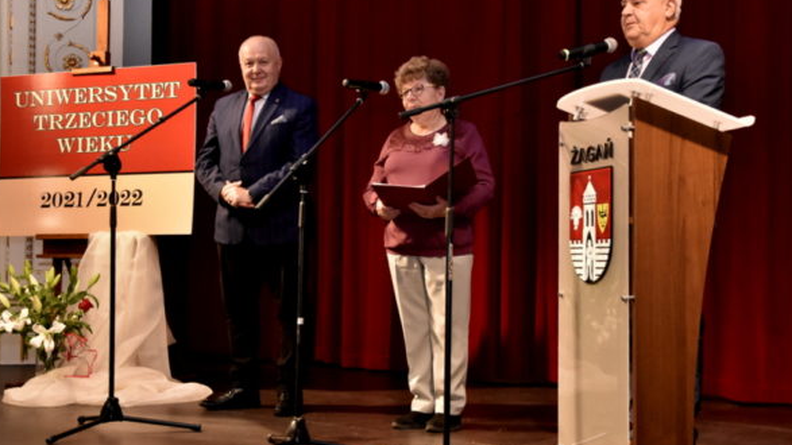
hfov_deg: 38.5
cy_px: 220
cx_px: 405
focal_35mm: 54
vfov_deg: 22.2
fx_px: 1134
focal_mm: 32
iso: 3200
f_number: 5
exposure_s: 1/200
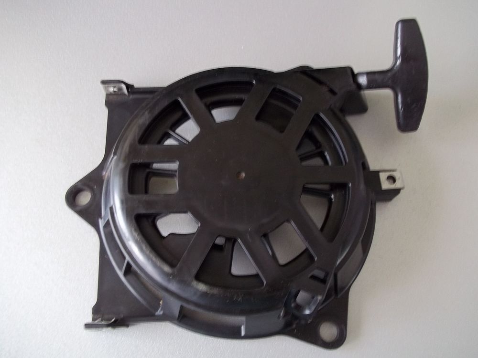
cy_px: 179
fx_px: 442
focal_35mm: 32
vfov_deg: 44.2
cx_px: 239
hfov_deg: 56.8
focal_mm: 5.7
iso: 160
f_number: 2.9
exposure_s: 1/10
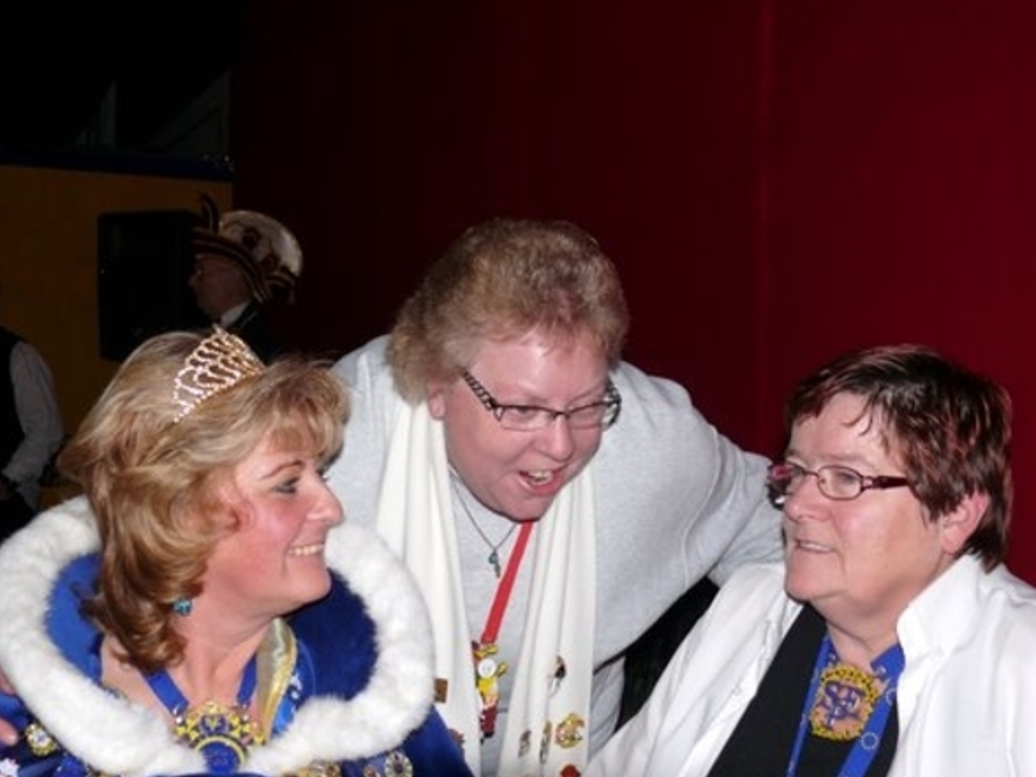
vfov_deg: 29.7
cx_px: 518
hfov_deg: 38.9
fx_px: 1466
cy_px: 388
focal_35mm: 49
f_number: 3.2
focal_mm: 10.2
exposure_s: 1/30
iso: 100
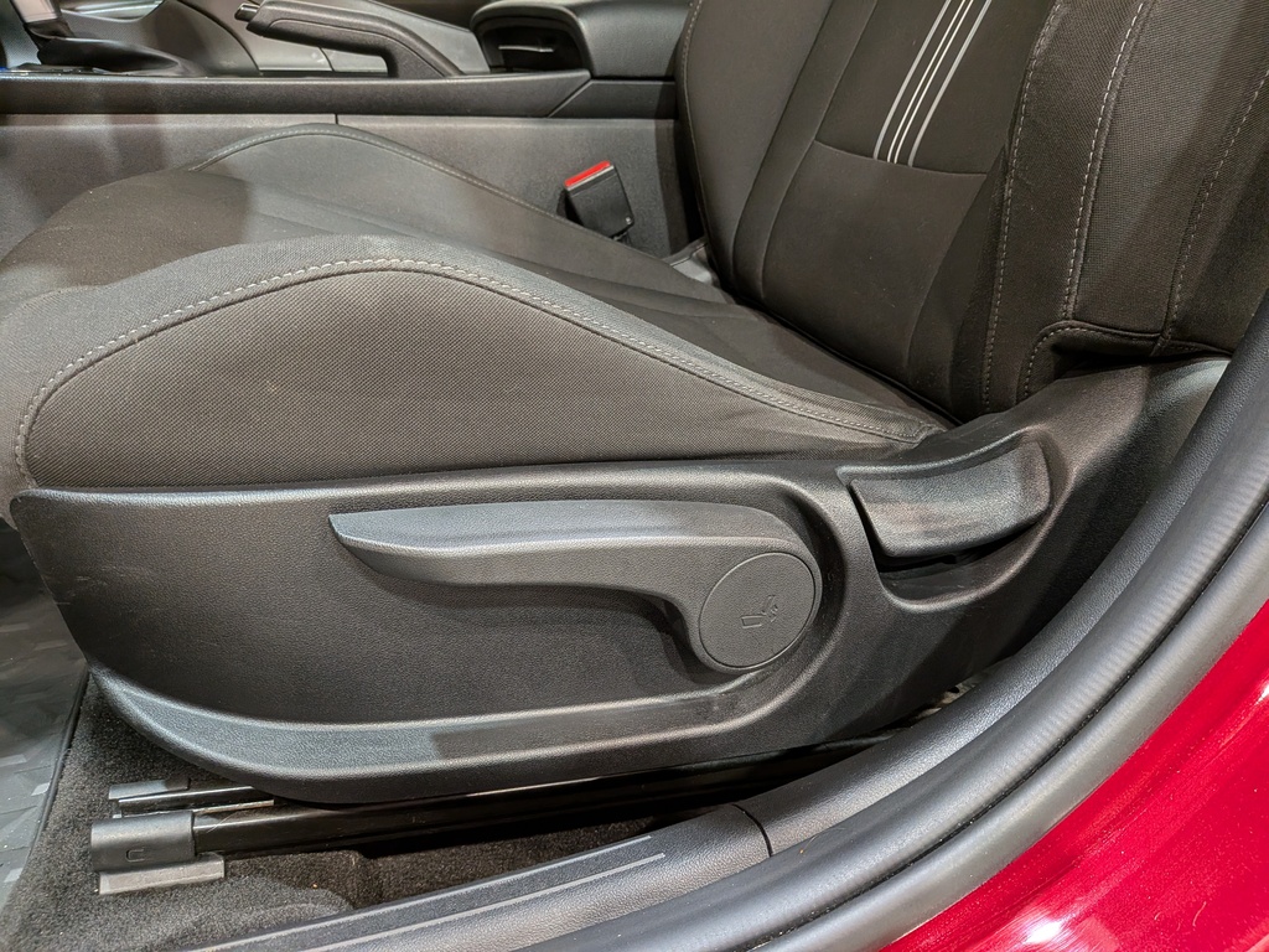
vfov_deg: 56.8
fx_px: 880
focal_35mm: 24
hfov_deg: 71.6
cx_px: 634
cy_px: 476
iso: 357
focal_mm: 4.53
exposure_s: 1/50
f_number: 1.7
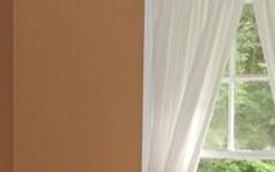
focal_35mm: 112
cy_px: 203
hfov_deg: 18.2
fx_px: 839
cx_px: 10
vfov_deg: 11.5
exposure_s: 1/30
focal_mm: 4
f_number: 3
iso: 200
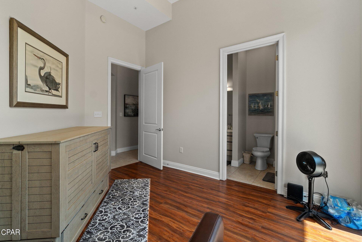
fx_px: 161
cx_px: 170
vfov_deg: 73.7
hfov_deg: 96.6
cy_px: 115
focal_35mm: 16
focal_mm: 10
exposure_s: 1/60
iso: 800
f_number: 8
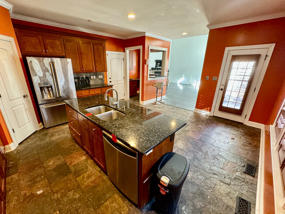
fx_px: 123
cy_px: 110
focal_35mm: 15
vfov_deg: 81.7
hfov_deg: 98.1
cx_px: 137
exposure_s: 1/60
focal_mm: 2.22
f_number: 2.2
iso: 500
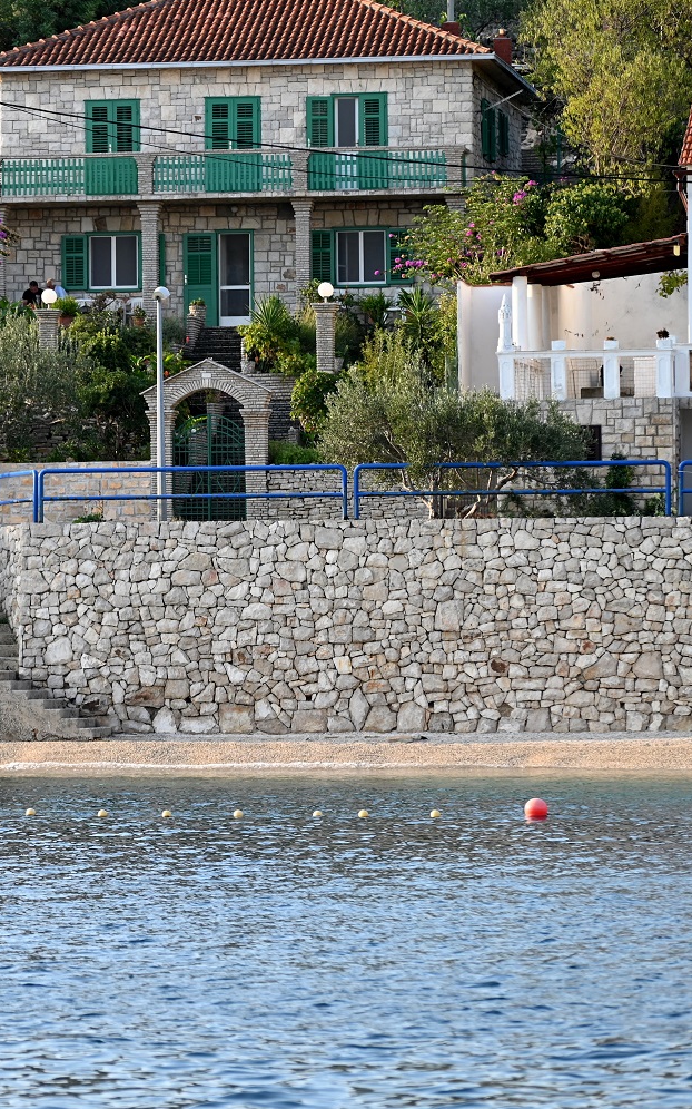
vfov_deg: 10.9
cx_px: 9
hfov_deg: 6.8
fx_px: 5797
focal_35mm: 192
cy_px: 555
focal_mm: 125
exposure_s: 1/500
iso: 280
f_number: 4.8
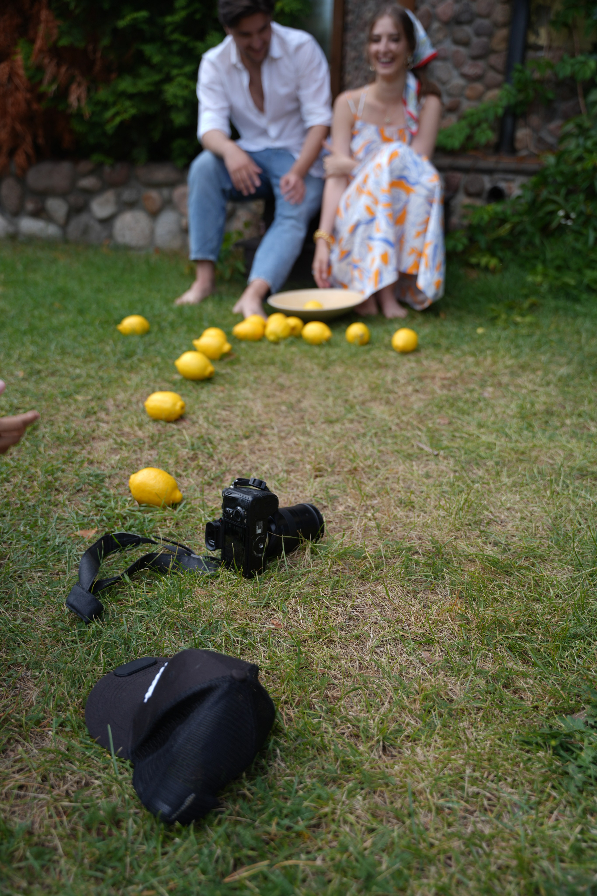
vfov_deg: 55.7
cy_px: 448
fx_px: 848
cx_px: 298
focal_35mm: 34
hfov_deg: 38.8
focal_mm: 34.1
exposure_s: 1/320
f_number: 3.2
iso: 80
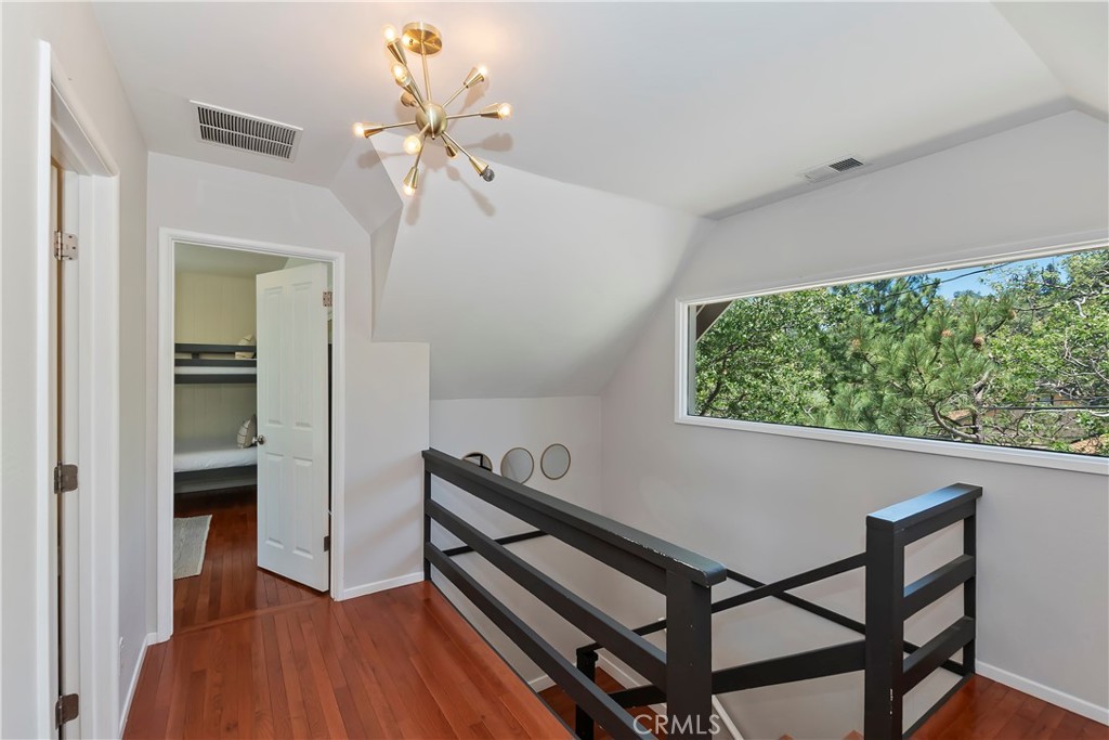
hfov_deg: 100.4
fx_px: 462
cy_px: 370
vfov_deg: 77.3
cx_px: 554
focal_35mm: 15
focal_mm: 10
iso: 360
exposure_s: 1/30
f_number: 8
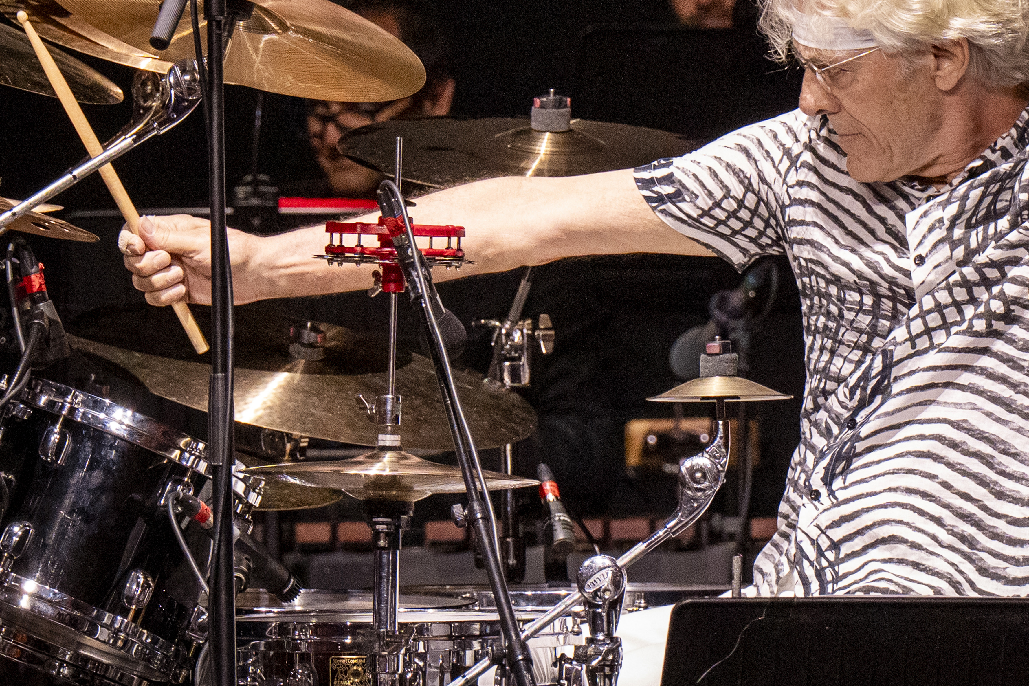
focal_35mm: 464
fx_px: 13262
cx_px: 785
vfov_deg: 3.0
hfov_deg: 4.4
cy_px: 193
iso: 4000
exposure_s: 1/320
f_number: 5
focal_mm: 200
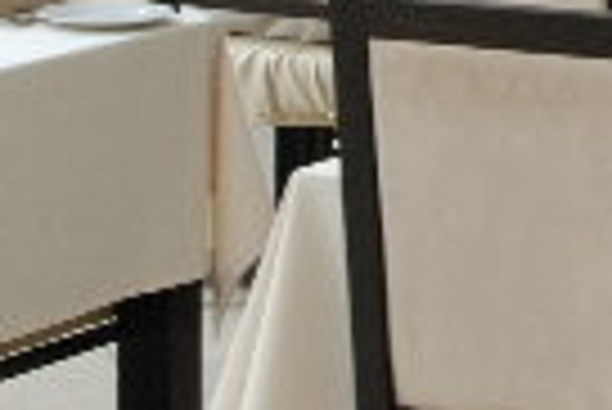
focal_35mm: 211
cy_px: -135
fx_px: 3591
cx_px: 644
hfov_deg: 9.7
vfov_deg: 6.5
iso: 320
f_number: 11
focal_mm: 24
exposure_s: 1/10
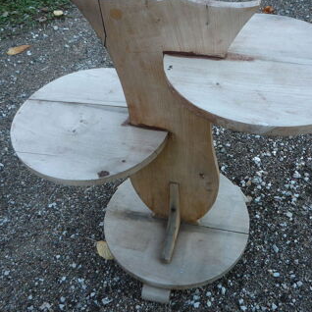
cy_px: 143
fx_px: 408
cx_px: 188
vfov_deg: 41.8
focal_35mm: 40
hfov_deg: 41.7
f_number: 3.5
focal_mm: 5.2
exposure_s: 1/100
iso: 100
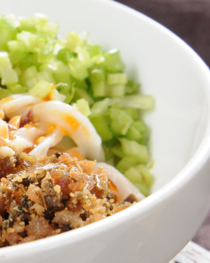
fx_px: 1408
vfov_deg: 10.7
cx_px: -106
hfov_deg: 8.3
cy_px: 123
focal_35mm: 181
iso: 200
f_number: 10
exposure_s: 1/125
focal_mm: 48
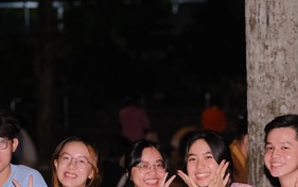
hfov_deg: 10.6
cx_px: 213
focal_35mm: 198
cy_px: 186
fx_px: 1609
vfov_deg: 6.6
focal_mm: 56
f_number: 2
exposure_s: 1/100
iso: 2500
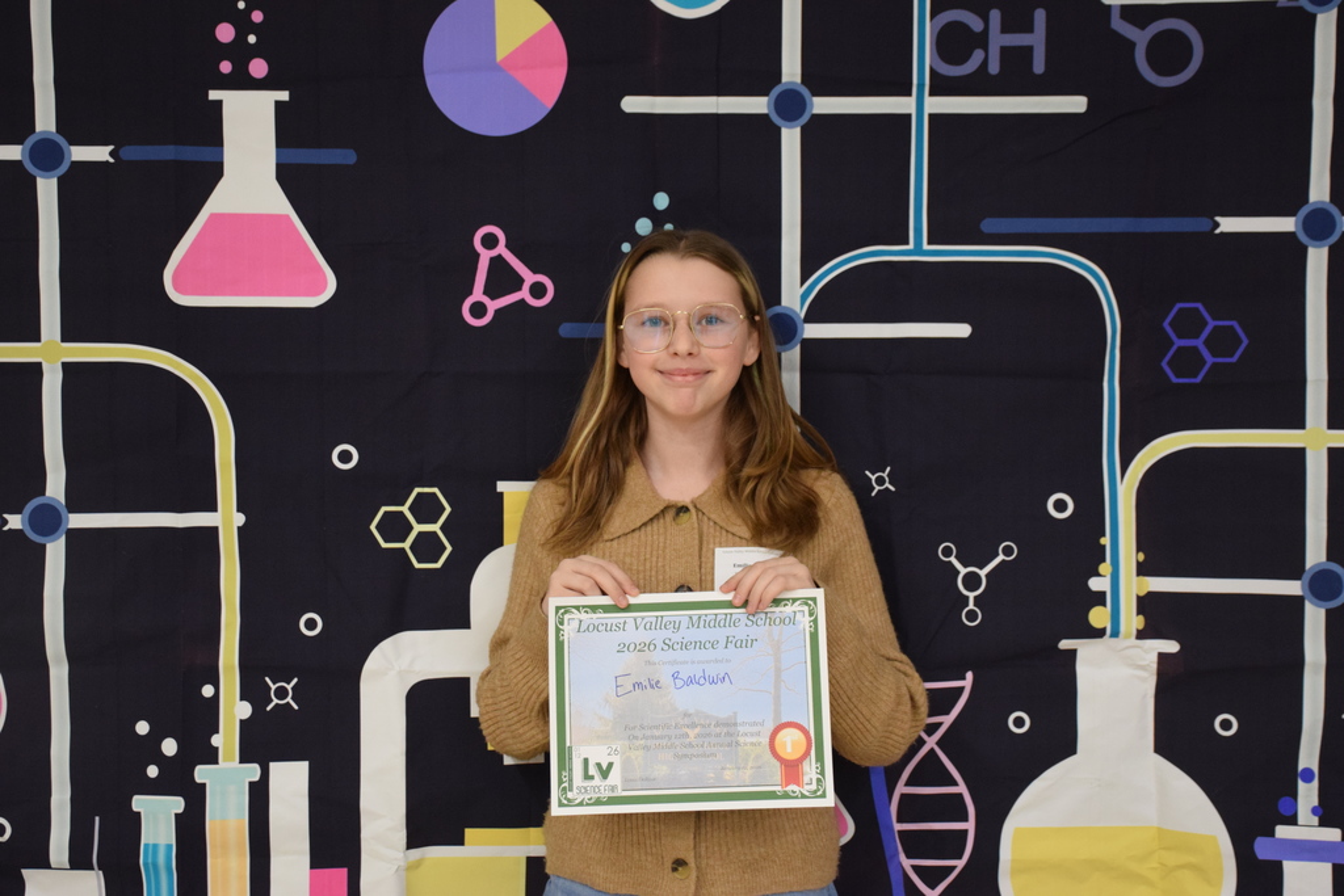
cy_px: 448
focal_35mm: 52
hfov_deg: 37.8
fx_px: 1960
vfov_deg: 25.8
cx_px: 672
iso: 2000
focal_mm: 35
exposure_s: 1/60
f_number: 4.2
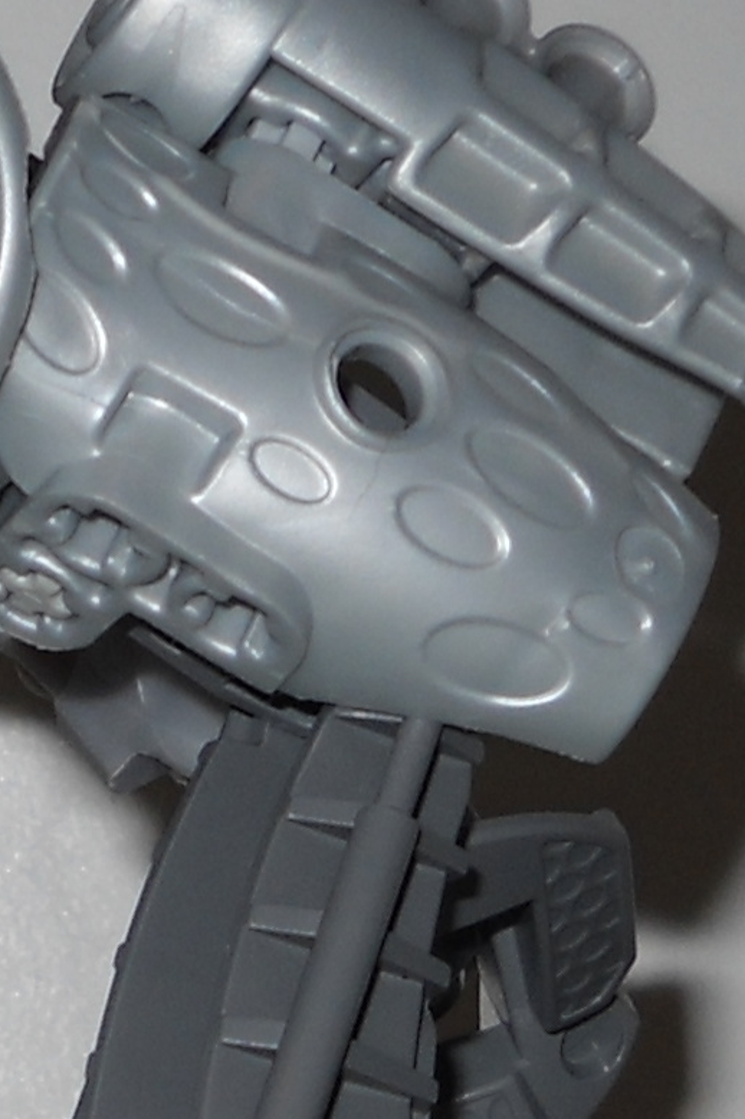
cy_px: 1024
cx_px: -792
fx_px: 5561
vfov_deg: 11.4
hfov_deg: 7.3
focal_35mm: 179
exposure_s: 1/30
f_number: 5.5
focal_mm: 6.72
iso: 64
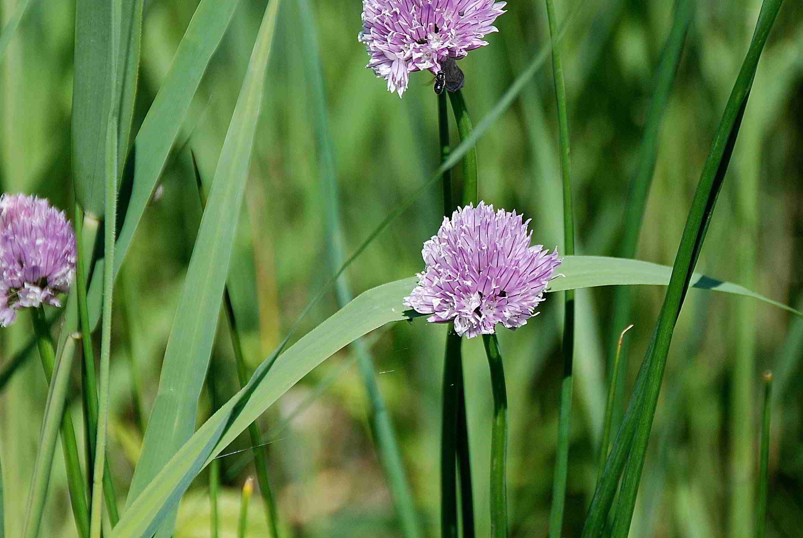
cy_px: 231
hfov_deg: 4.7
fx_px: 9716
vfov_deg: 3.2
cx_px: 472
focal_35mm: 435
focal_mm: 200
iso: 200
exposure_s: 1/640
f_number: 5.6
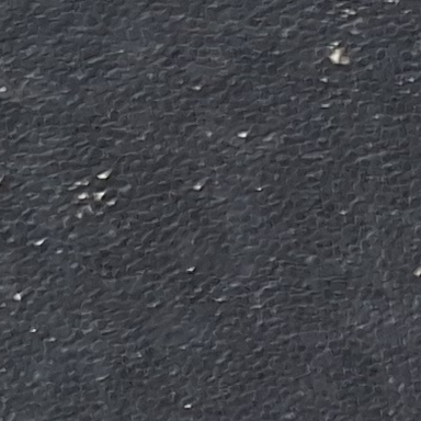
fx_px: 2917
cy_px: 1591
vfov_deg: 6.8
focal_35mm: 212
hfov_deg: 8.0
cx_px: 761
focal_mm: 5.54
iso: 250
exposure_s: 1/120
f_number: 1.8
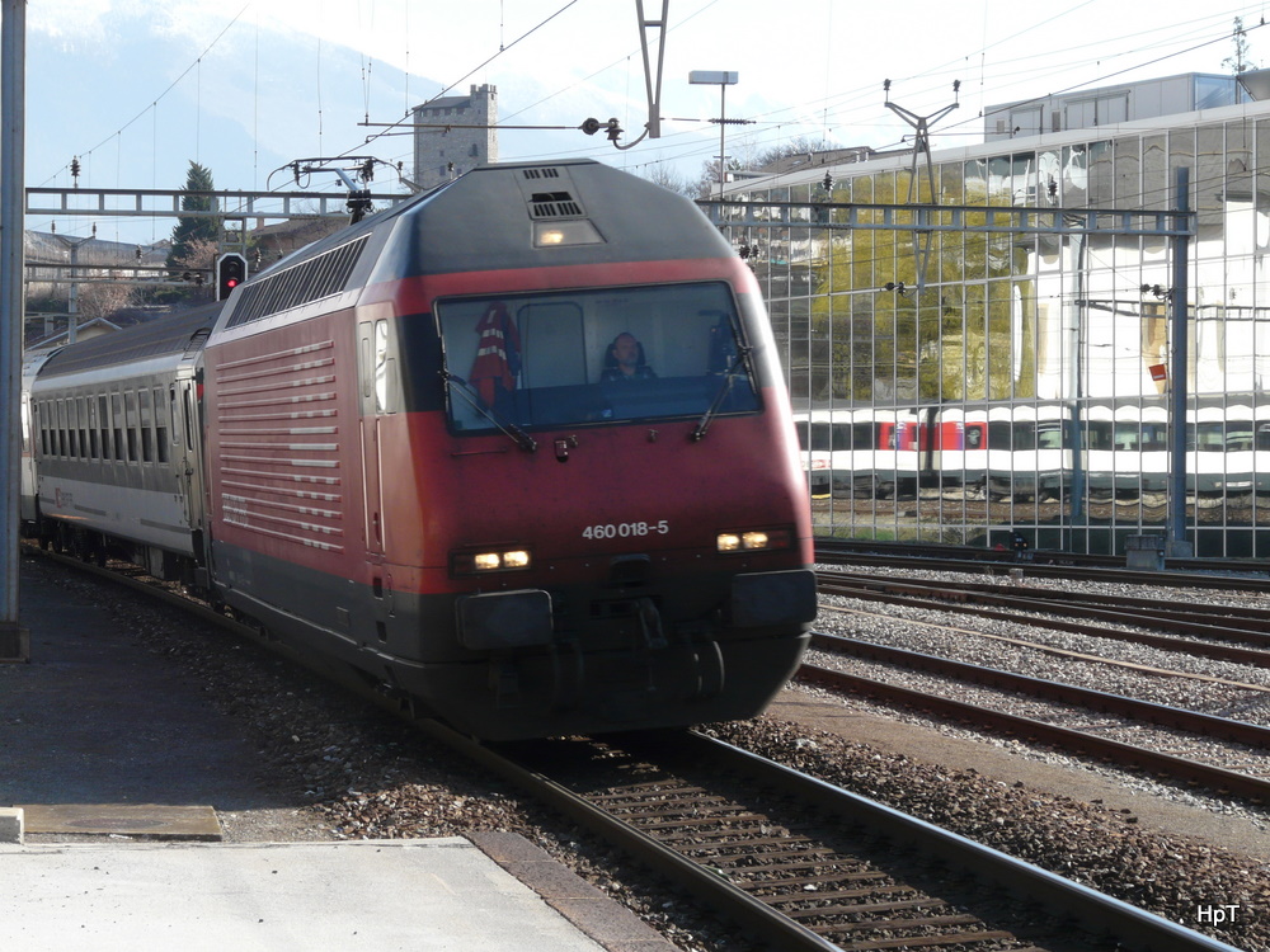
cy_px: 476
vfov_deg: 15.4
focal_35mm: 96
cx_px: 635
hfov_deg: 20.4
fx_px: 3522
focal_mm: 15.8
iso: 100
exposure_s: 1/200
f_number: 5.6
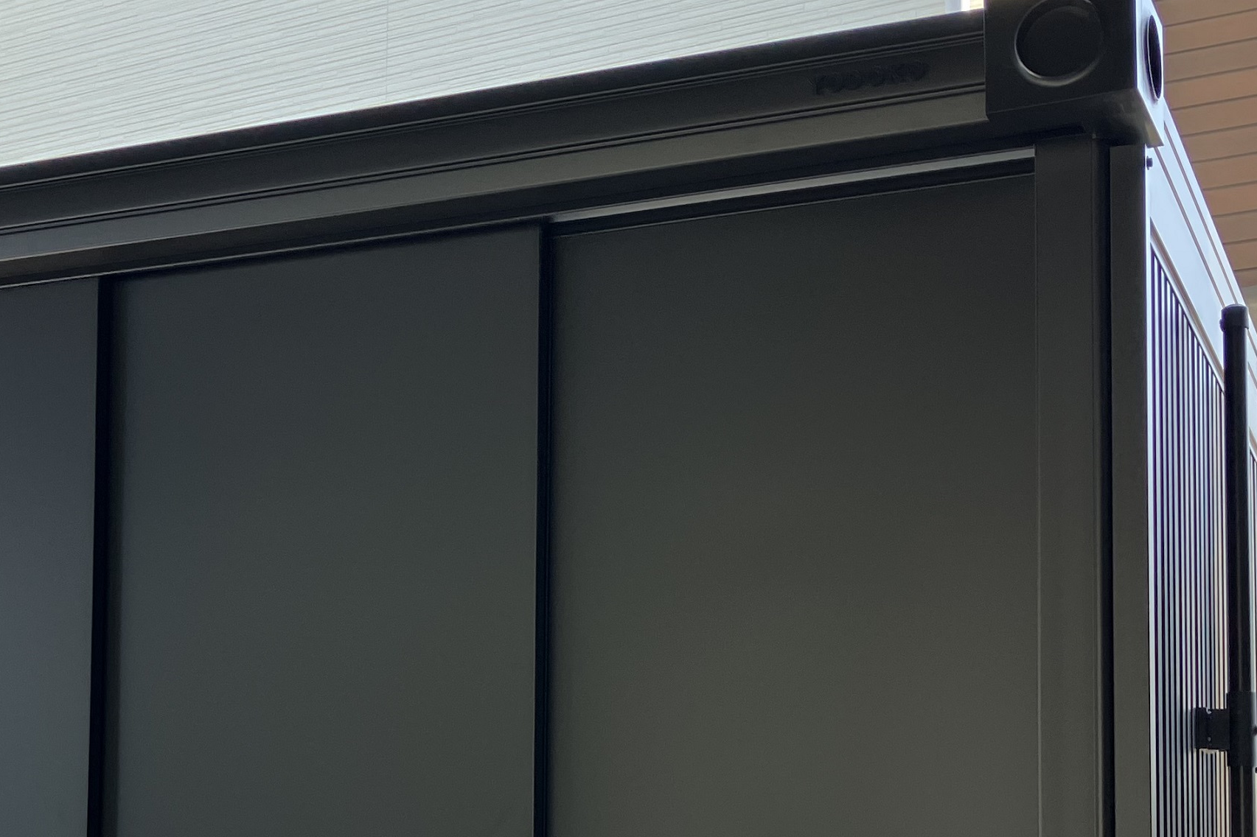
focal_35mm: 62
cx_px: 516
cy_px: 802
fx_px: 2164
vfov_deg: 21.3
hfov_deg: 32.3
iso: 25
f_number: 1.8
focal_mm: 3.99
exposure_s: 1/121
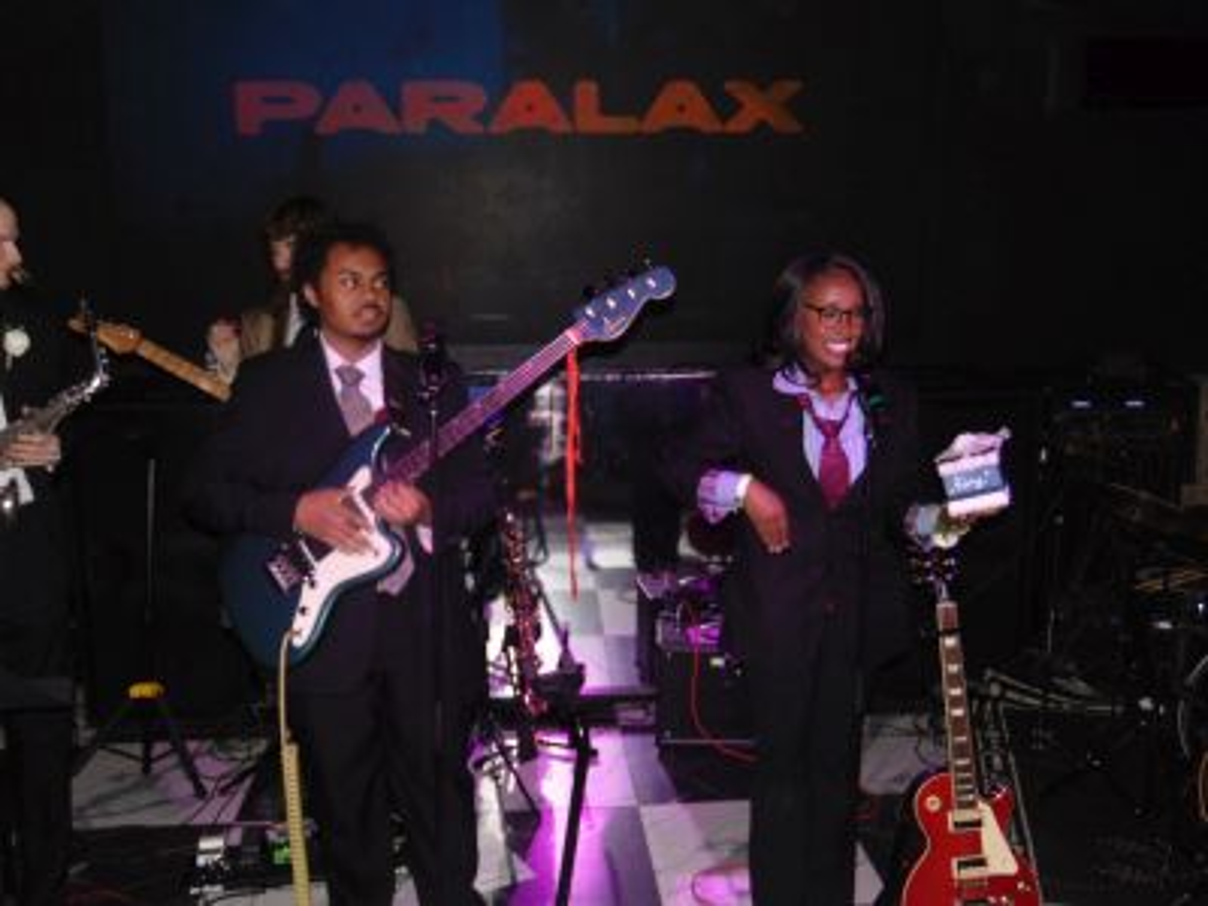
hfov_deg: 52.6
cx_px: 604
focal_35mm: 35
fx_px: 1221
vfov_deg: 40.7
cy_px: 453
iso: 200
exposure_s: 1/50
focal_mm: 6.3
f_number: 3.2
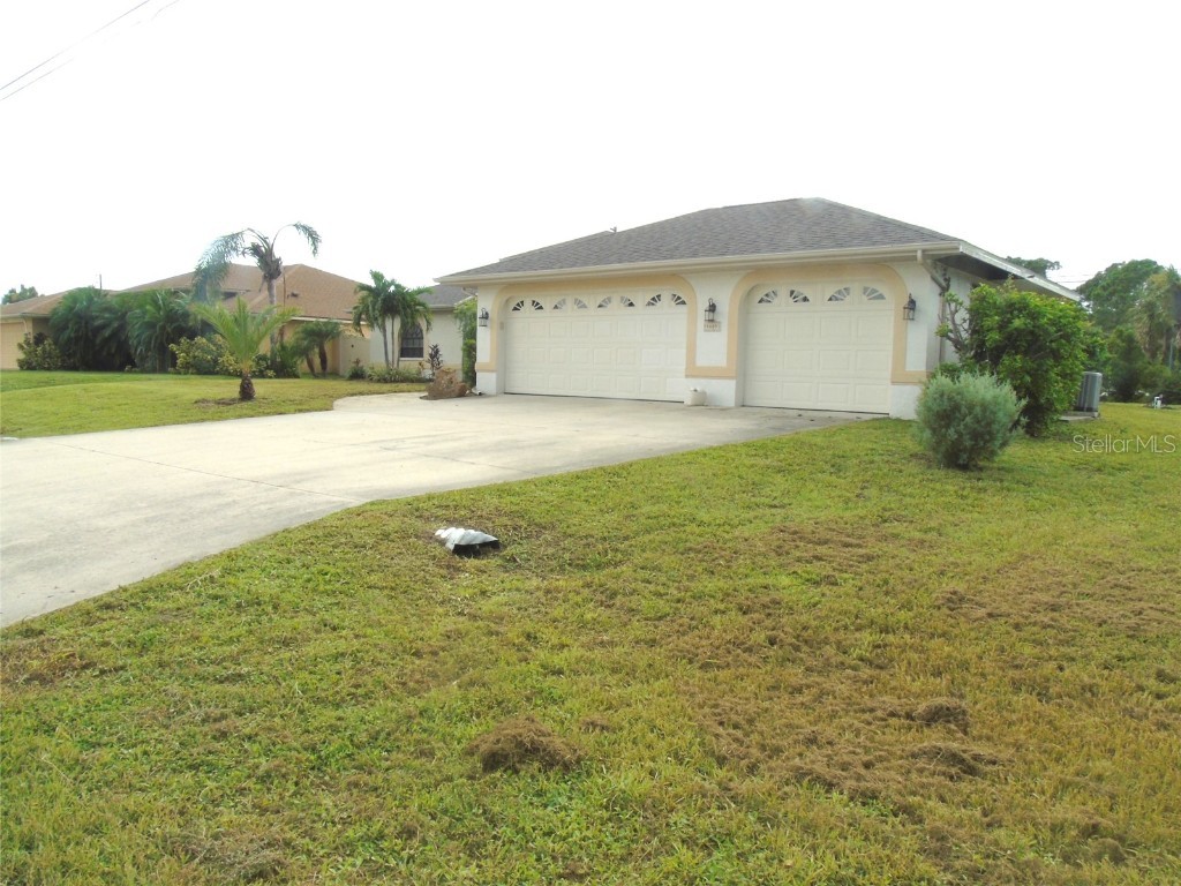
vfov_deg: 54.9
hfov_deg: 69.4
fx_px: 853
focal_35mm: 25
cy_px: 443
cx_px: 590
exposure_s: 1/50
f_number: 3.4
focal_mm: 4.4
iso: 80
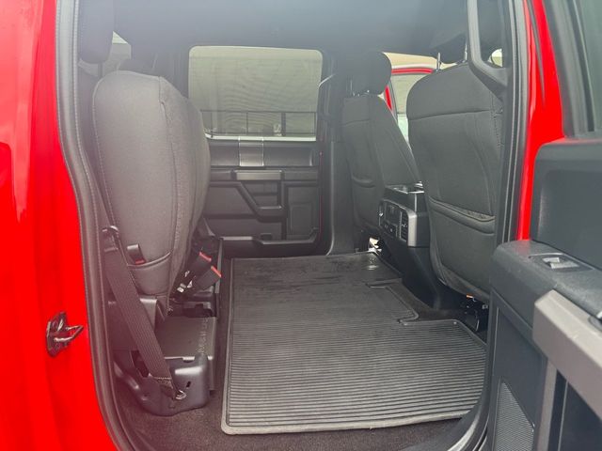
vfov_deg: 56.8
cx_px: 301
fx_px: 417
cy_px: 226
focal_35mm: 24
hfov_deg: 71.6
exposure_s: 1/121
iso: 160
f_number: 1.78
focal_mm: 6.76
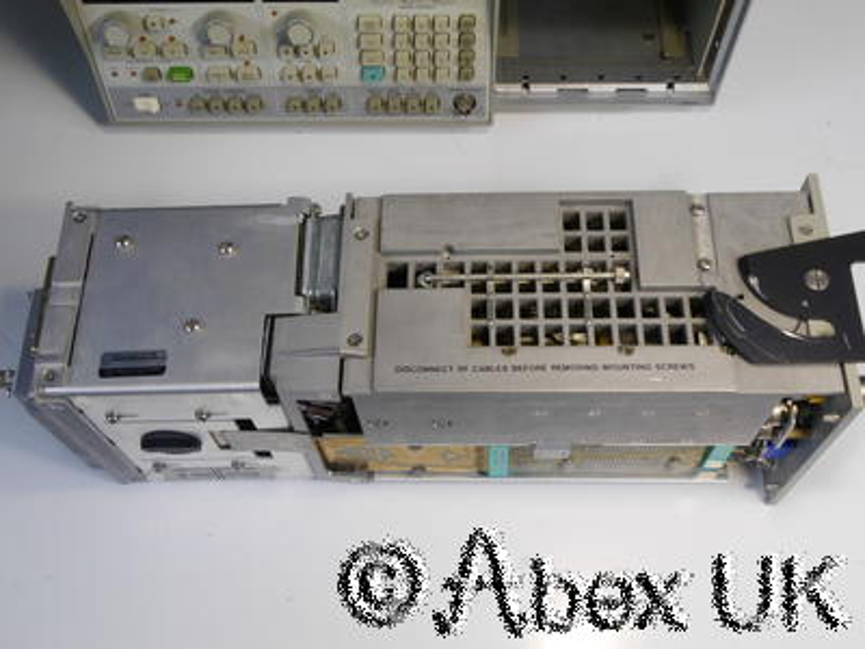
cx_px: 432
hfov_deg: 49.0
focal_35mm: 38
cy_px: 324
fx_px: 950
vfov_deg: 37.7
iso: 800
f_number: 22
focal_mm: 19
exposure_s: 1/2.5
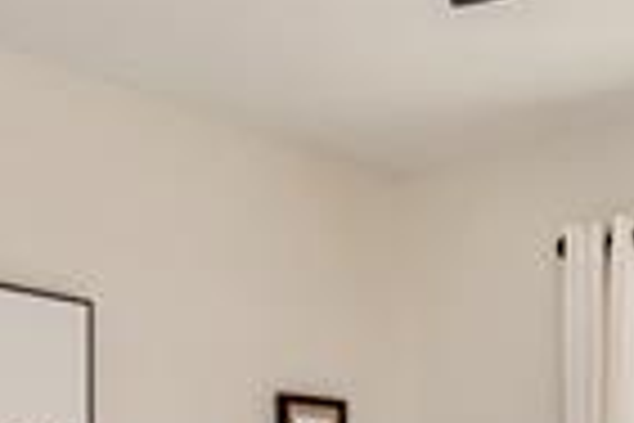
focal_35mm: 85
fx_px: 1497
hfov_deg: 23.6
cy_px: 603
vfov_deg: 15.1
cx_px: 499
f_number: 5.6
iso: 500
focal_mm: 10
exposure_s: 1/125
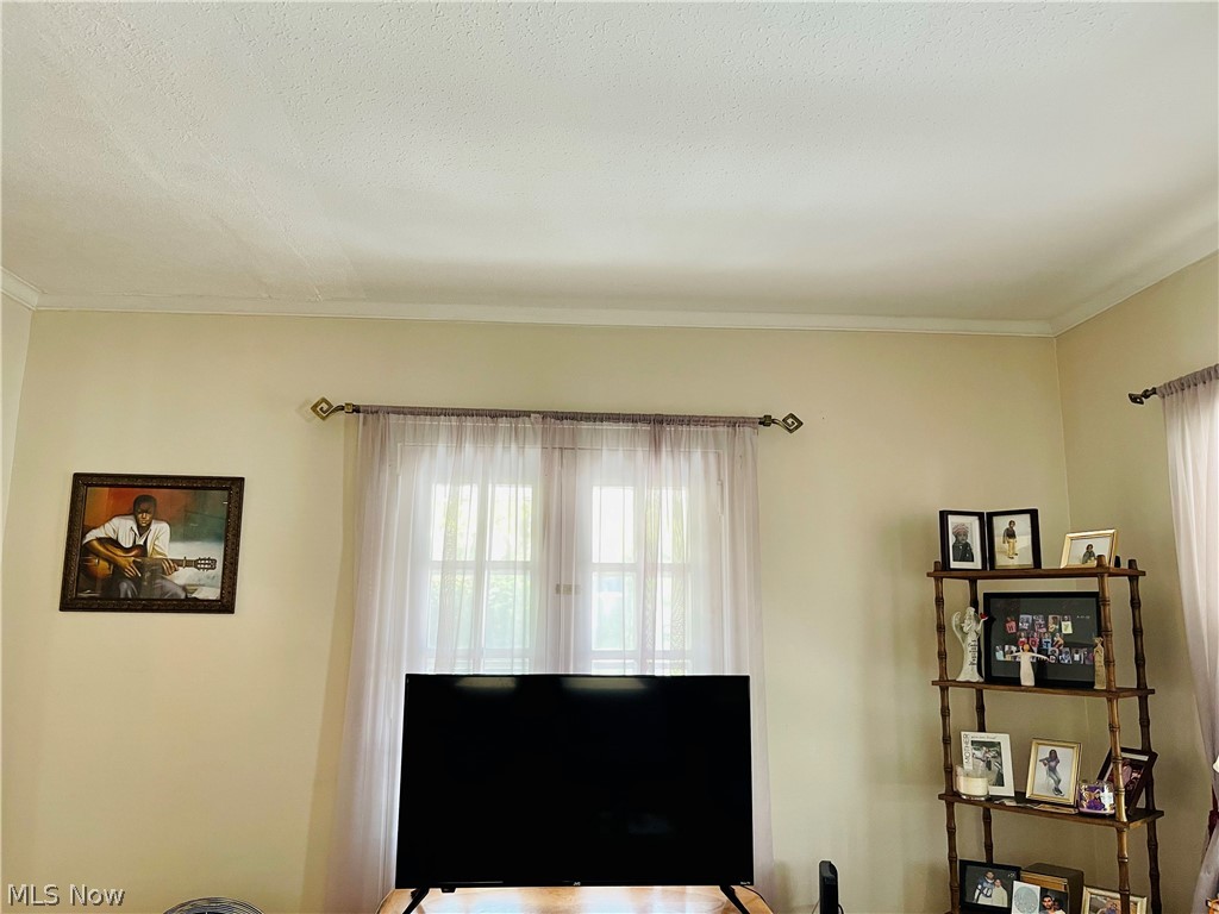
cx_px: 610
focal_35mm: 26
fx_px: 916
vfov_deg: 53.1
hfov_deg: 67.3
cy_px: 457
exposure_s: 1/60
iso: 200
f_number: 1.6
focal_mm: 5.1
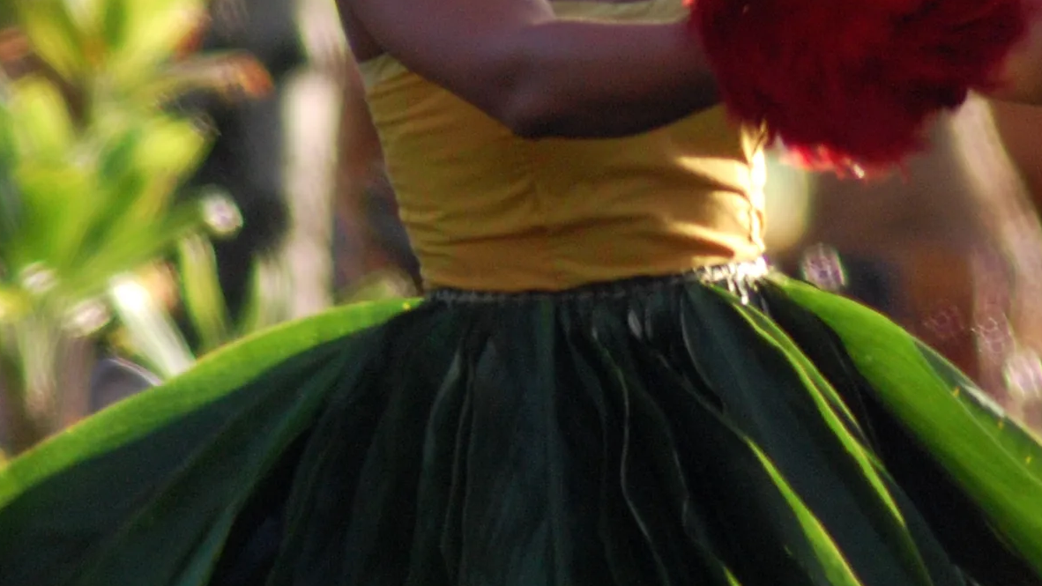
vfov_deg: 1.2
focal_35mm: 1020
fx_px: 28184
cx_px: 602
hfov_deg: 2.1
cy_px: -112
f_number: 5.6
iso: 800
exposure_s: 1/200
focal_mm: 300
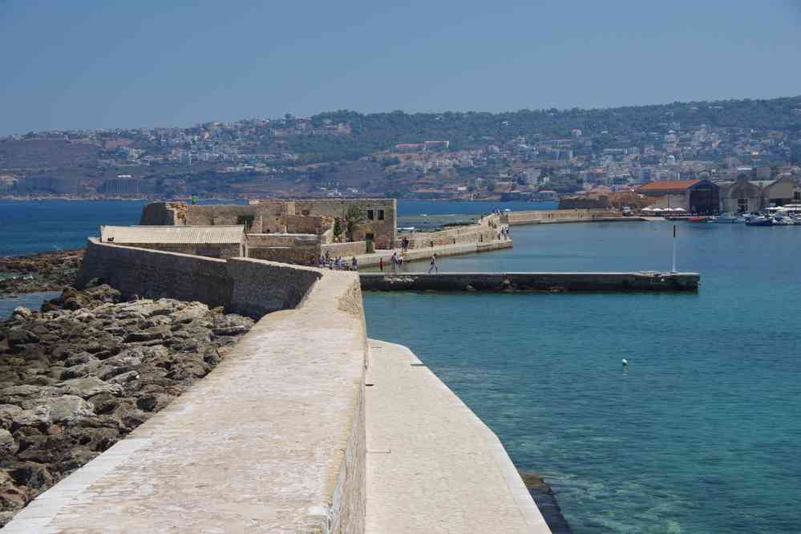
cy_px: 267
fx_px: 1835
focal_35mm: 82
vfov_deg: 16.6
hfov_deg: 24.6
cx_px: 400
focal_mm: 55
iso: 200
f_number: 11
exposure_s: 1/125
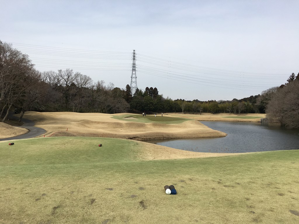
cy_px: 112
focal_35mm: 29
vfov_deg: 48.2
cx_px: 150
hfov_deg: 61.7
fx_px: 250
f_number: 2.2
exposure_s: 1/2331
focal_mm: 4.15
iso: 25
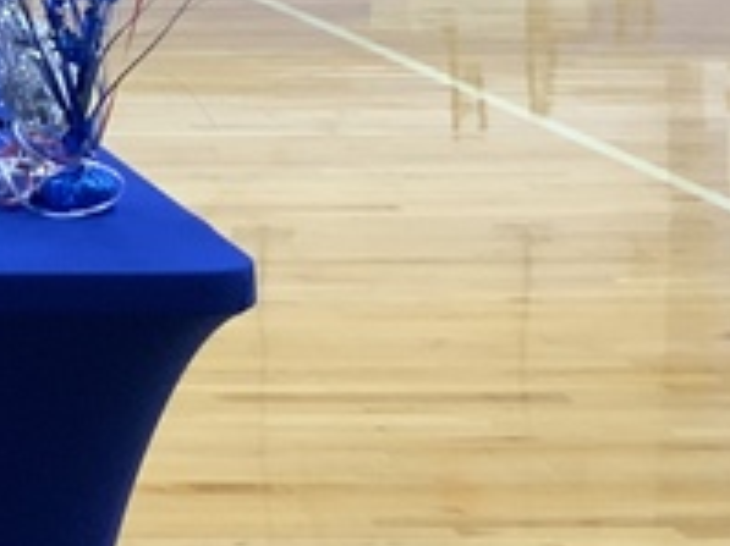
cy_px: -73
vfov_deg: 9.8
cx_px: -803
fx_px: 3140
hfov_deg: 11.7
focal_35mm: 149
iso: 100
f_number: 1.8
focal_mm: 3
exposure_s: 1/60
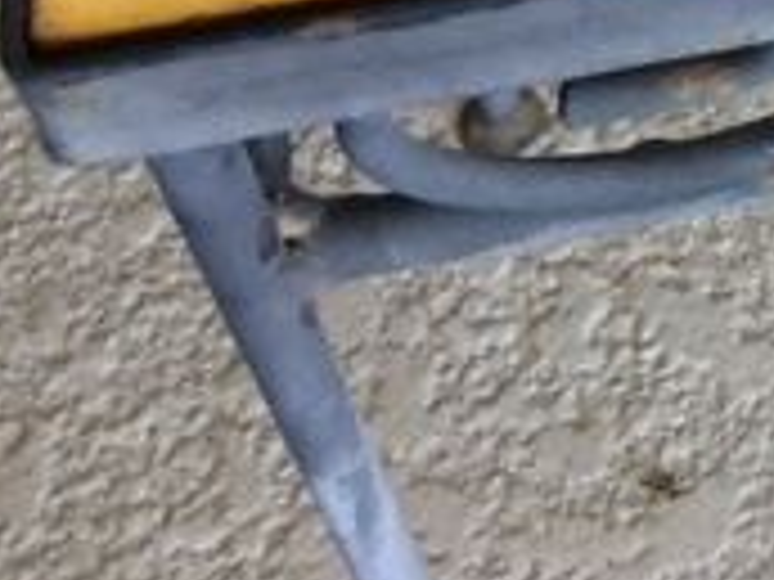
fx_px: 3510
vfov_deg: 8.6
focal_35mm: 157
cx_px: 1732
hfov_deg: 11.0
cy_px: -852
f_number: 2.2
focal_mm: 4.12
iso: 40
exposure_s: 1/30
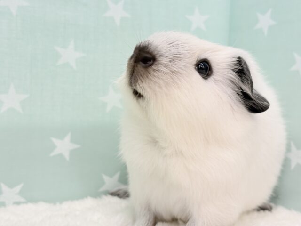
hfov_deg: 36.8
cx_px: 150
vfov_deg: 28.0
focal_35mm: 52
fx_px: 452
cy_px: 113
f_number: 1.6
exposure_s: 1/50
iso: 50
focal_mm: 5.96
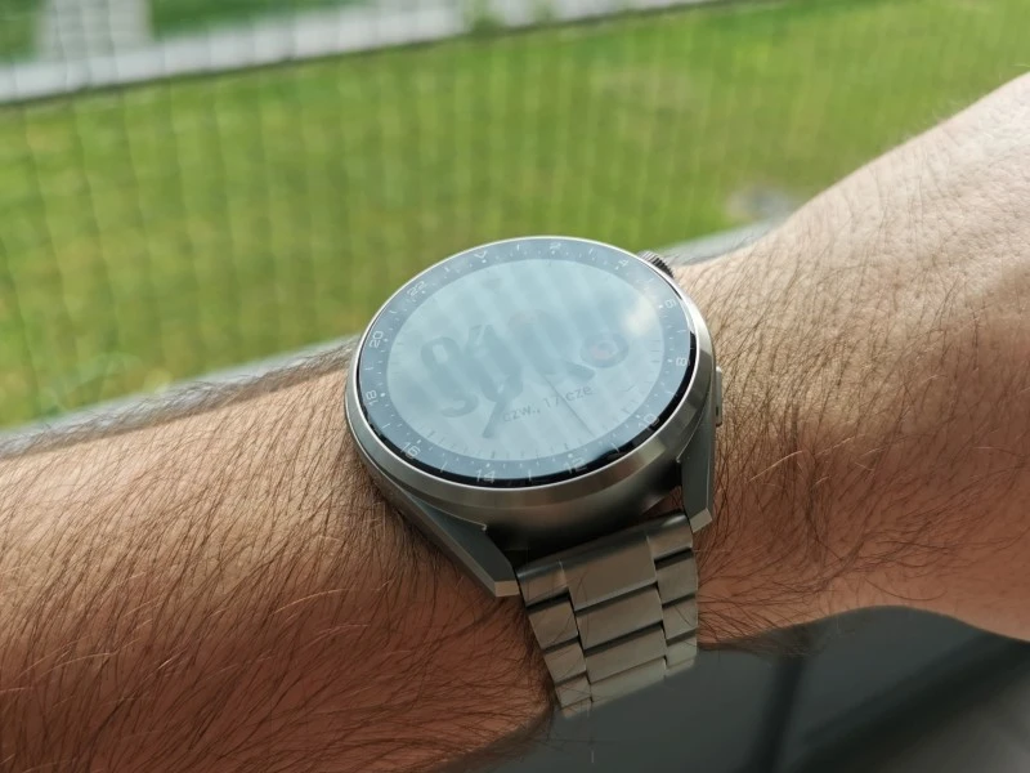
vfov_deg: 40.7
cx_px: 515
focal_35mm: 35
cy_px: 386
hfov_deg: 52.6
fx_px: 1041
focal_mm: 5.56
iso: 50
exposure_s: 1/648
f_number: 1.6
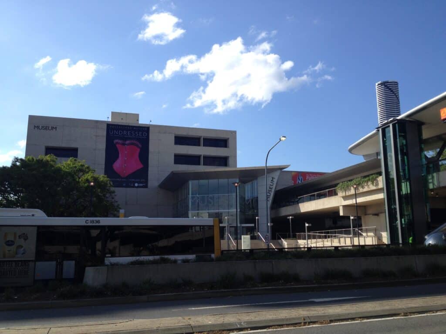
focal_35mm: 35
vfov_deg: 40.7
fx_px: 451
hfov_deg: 52.6
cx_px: 223
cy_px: 167
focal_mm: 4.28
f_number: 2.4
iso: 50
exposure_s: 1/1727
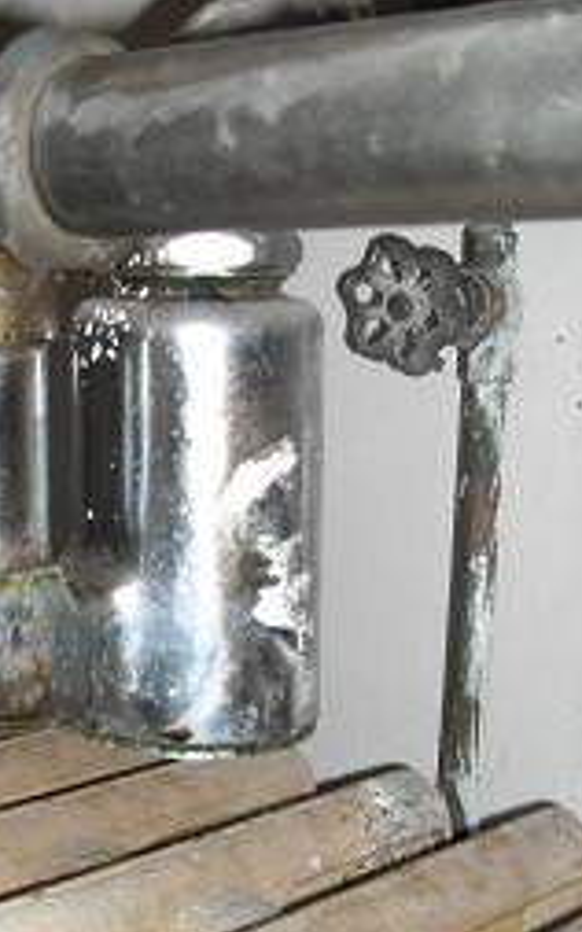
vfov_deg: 28.6
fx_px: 1828
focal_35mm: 72
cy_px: 483
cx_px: 140
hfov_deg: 18.0
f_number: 2.8
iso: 200
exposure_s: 1/60
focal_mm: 5.7
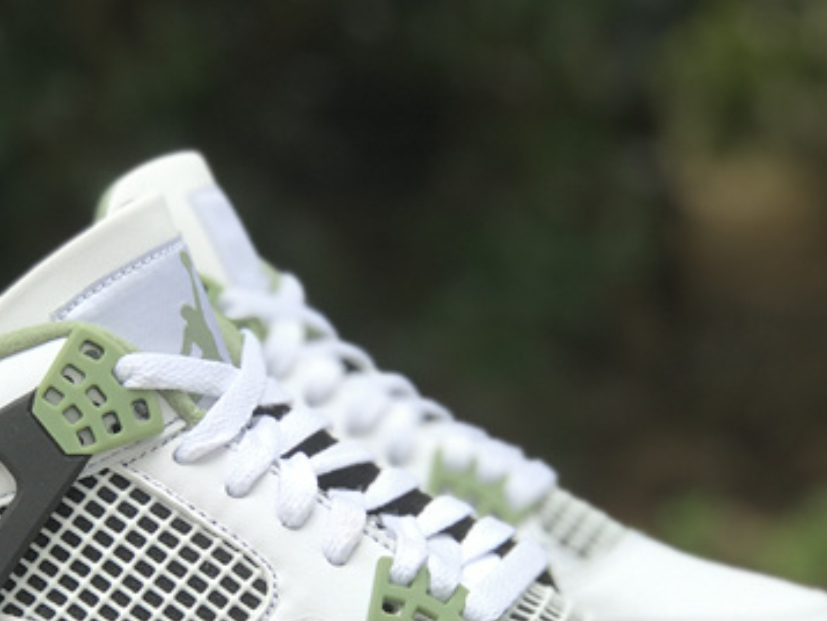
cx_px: 290
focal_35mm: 118
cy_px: 513
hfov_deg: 16.7
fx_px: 2820
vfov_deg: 12.5
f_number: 2.8
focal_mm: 6.6
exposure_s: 1/113
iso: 20
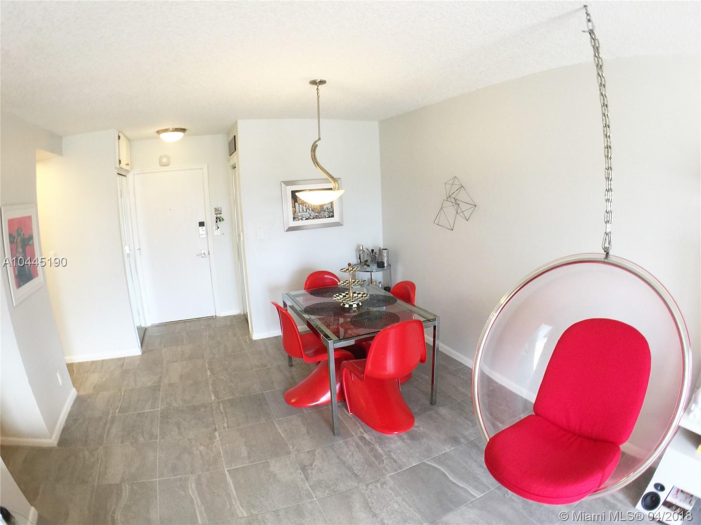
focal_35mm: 29
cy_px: 262
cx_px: 350
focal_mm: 4.15
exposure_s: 1/15
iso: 40
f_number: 2.2
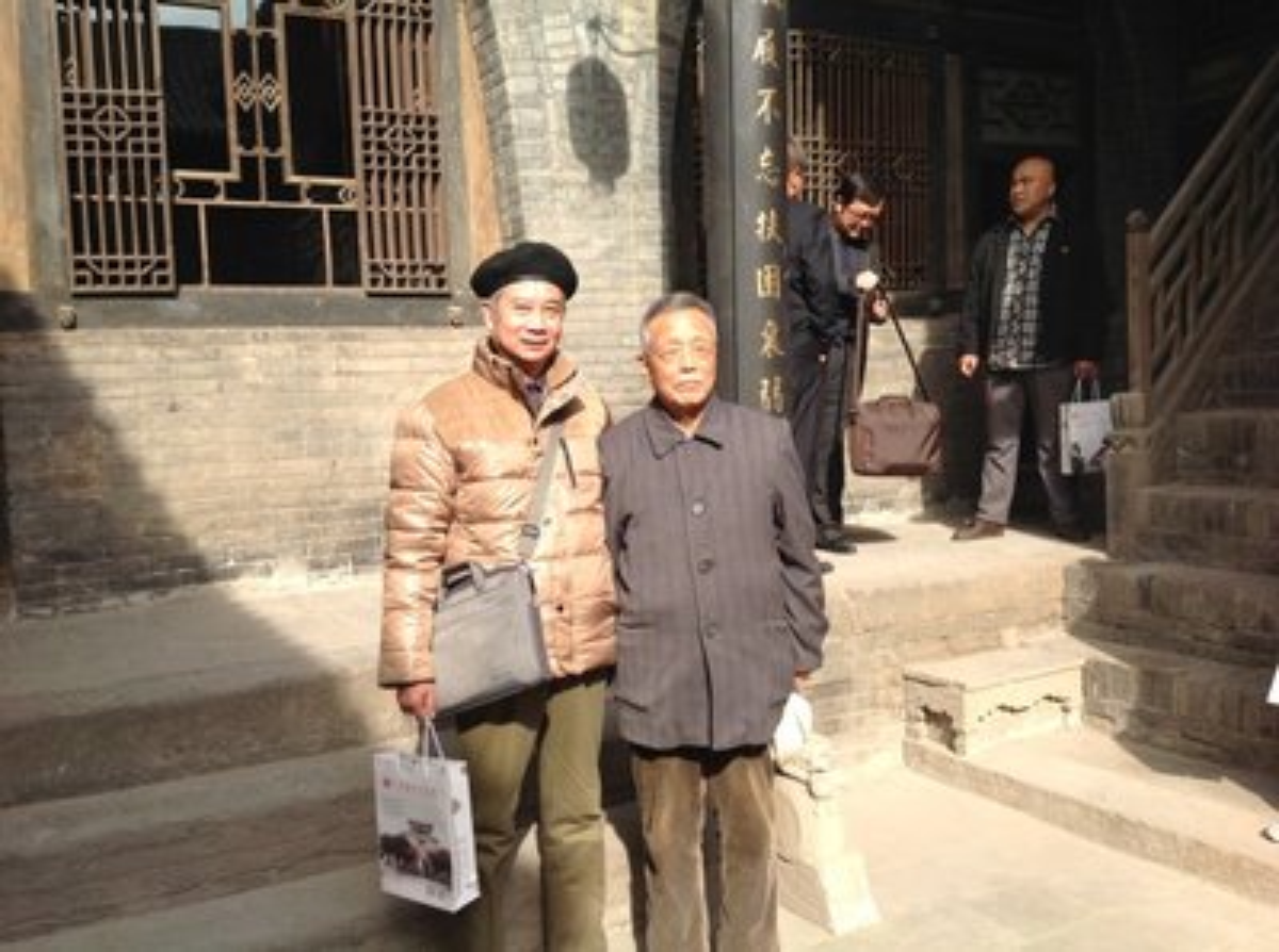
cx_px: 640
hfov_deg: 52.7
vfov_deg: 40.5
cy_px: 476
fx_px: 1290
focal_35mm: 35
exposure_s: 1/570
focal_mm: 4.28
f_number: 2.4
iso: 50
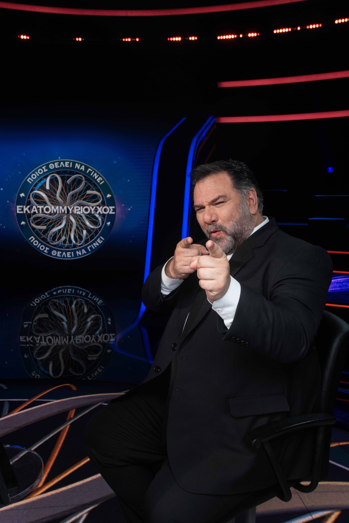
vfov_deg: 54.4
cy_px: 262
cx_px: 174
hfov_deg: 37.9
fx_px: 509
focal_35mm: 35
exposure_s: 1/40
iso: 640
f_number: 10
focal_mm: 35
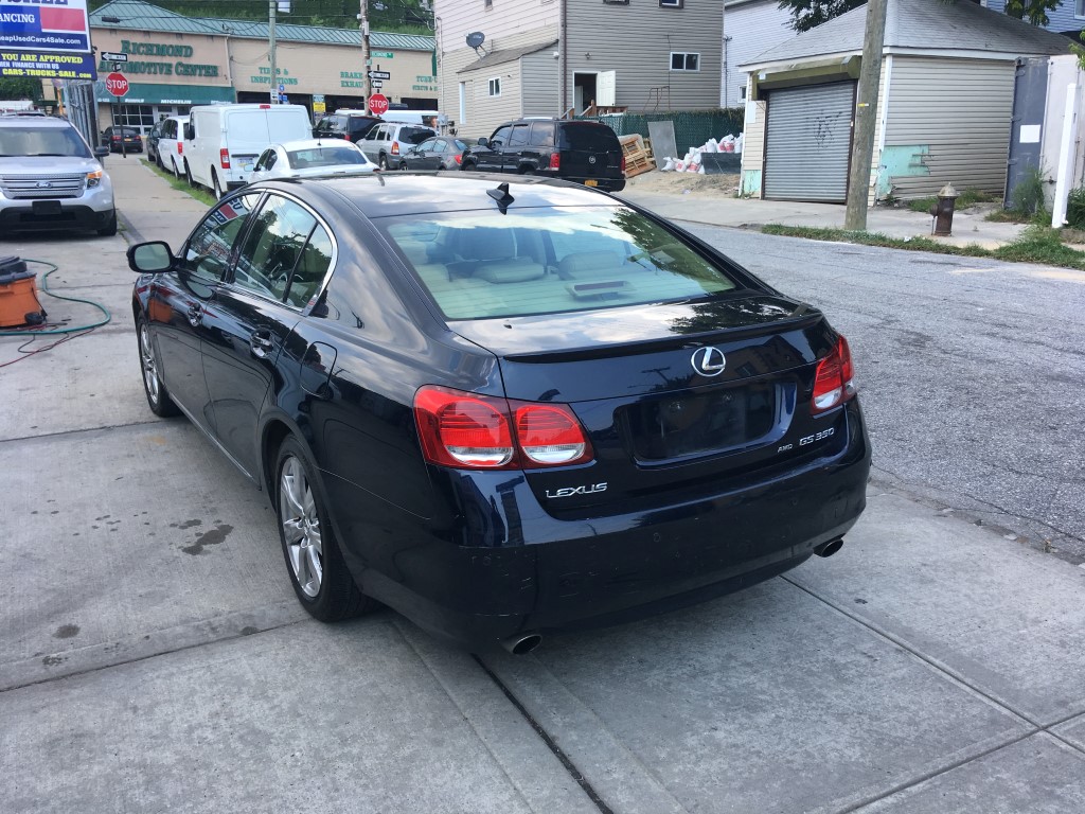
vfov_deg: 48.2
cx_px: 542
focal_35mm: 29
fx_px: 909
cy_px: 407
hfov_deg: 61.7
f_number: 2.2
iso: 25
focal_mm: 4.15
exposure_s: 1/418
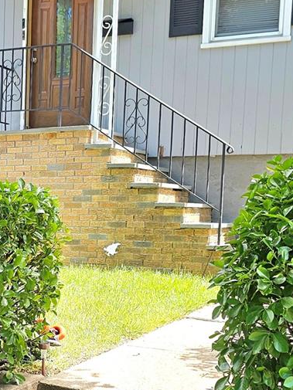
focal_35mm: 70
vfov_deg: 27.3
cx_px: -30
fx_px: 790
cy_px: 303
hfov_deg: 20.1
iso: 10
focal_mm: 6.3
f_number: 1.7
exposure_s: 1/132
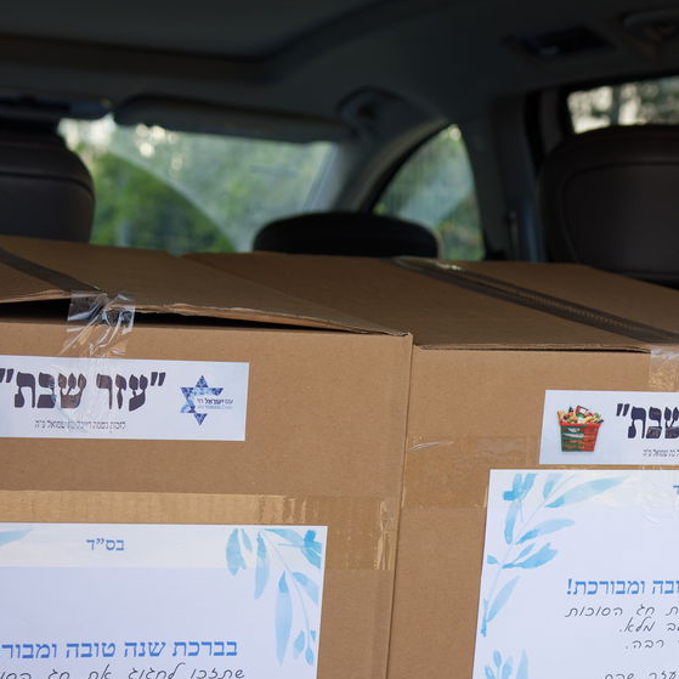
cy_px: 554
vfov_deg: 17.6
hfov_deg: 17.7
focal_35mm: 98
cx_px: 356
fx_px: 2175
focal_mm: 46
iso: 250
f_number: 5
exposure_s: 1/200
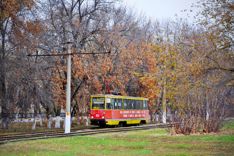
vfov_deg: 15.7
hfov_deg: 23.4
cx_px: 117
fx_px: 565
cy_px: 78
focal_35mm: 87
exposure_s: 1/160
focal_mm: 58
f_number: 5
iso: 400
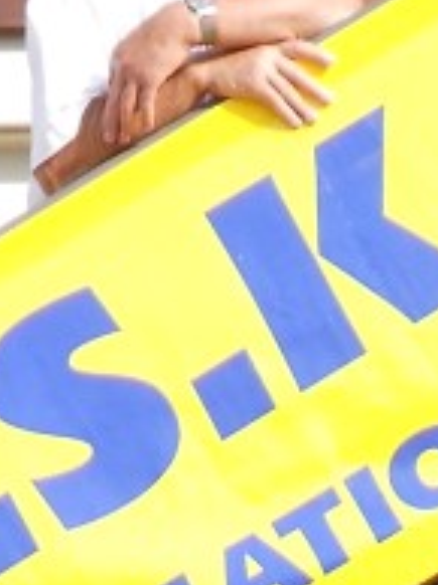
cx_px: 323
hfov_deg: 6.5
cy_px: 1411
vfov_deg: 8.1
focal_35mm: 227
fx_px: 3838
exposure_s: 1/250
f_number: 4.2
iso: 80
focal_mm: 7.9
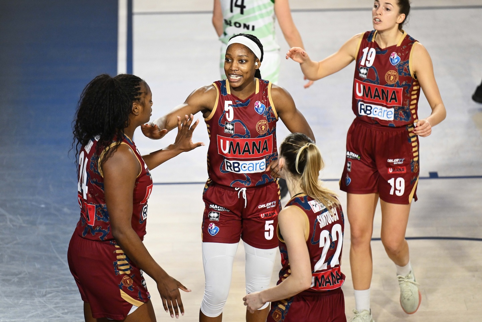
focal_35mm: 200
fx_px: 2678
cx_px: 241
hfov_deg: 10.3
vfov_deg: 6.9
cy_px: 161
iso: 2500
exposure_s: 1/1250
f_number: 2.8
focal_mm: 200
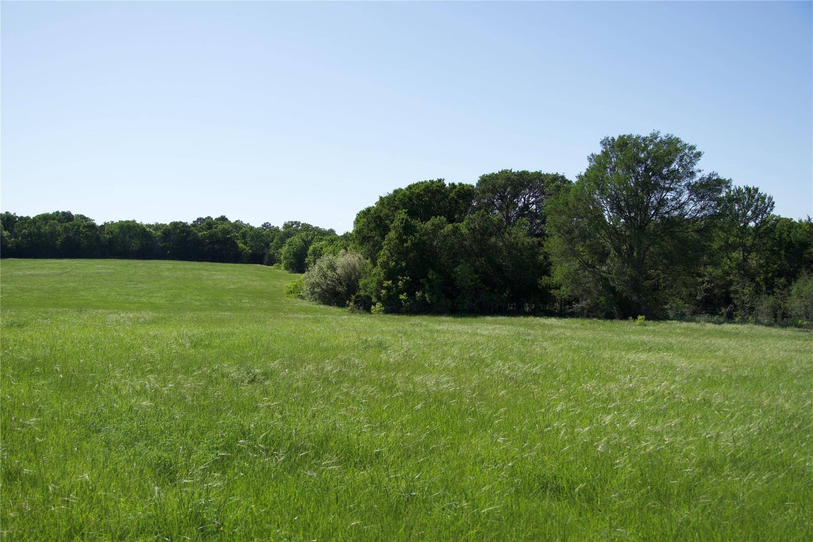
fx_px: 1016
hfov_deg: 43.6
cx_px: 406
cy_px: 271
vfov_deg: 29.9
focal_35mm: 45
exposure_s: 1/640
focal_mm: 30
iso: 100
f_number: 5
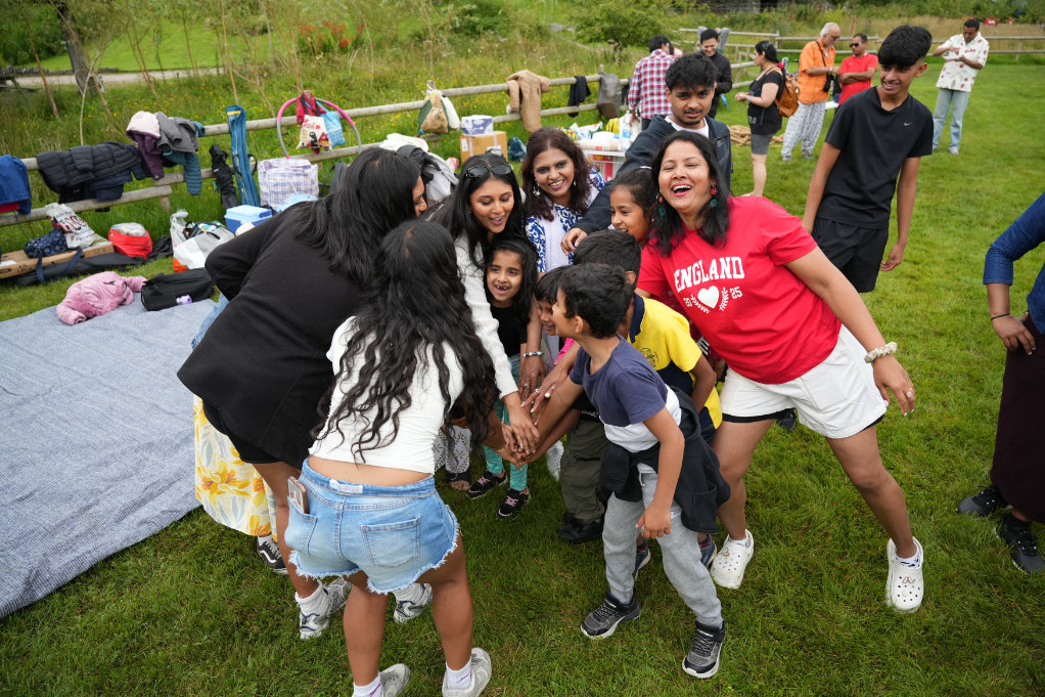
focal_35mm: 24
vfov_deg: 53.1
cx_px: 522
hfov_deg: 73.8
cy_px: 348
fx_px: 697
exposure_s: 1/800
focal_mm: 24
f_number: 4
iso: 400
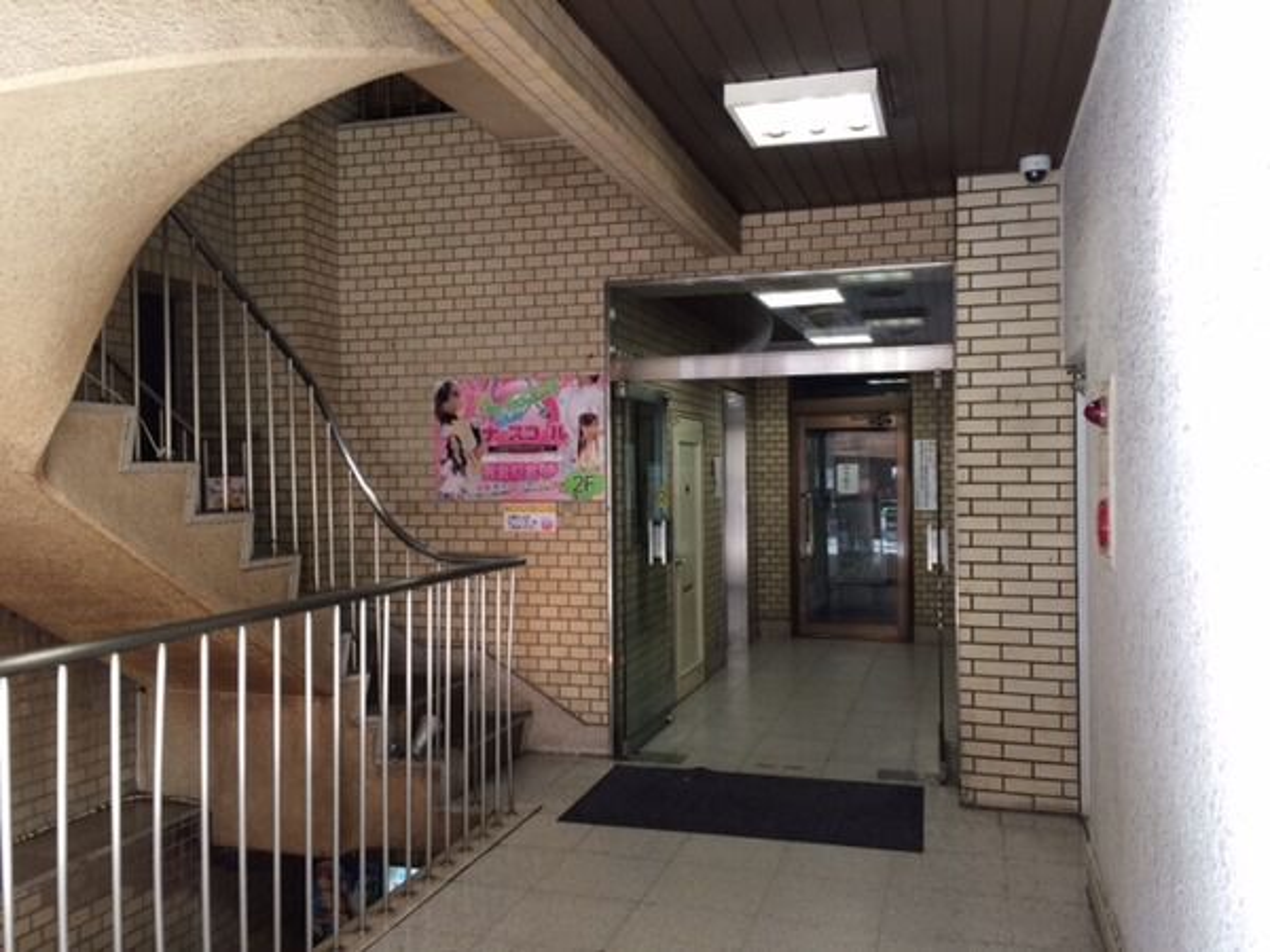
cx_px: 635
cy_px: 476
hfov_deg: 61.7
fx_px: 1064
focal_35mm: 29
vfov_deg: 48.2
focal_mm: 4.15
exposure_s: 1/40
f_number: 2.2
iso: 32
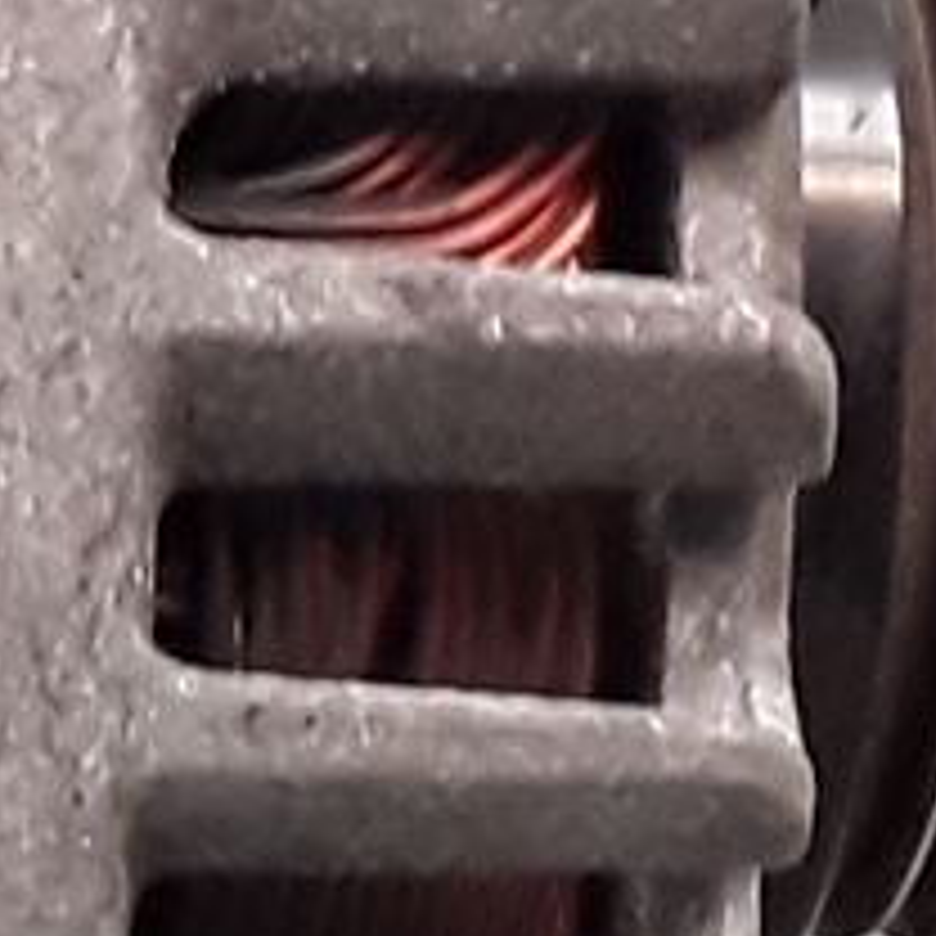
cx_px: -630
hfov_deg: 7.0
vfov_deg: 7.2
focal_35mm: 244
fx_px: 7464
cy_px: 495
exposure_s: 1/100
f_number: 1.9
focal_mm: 2.91
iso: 100
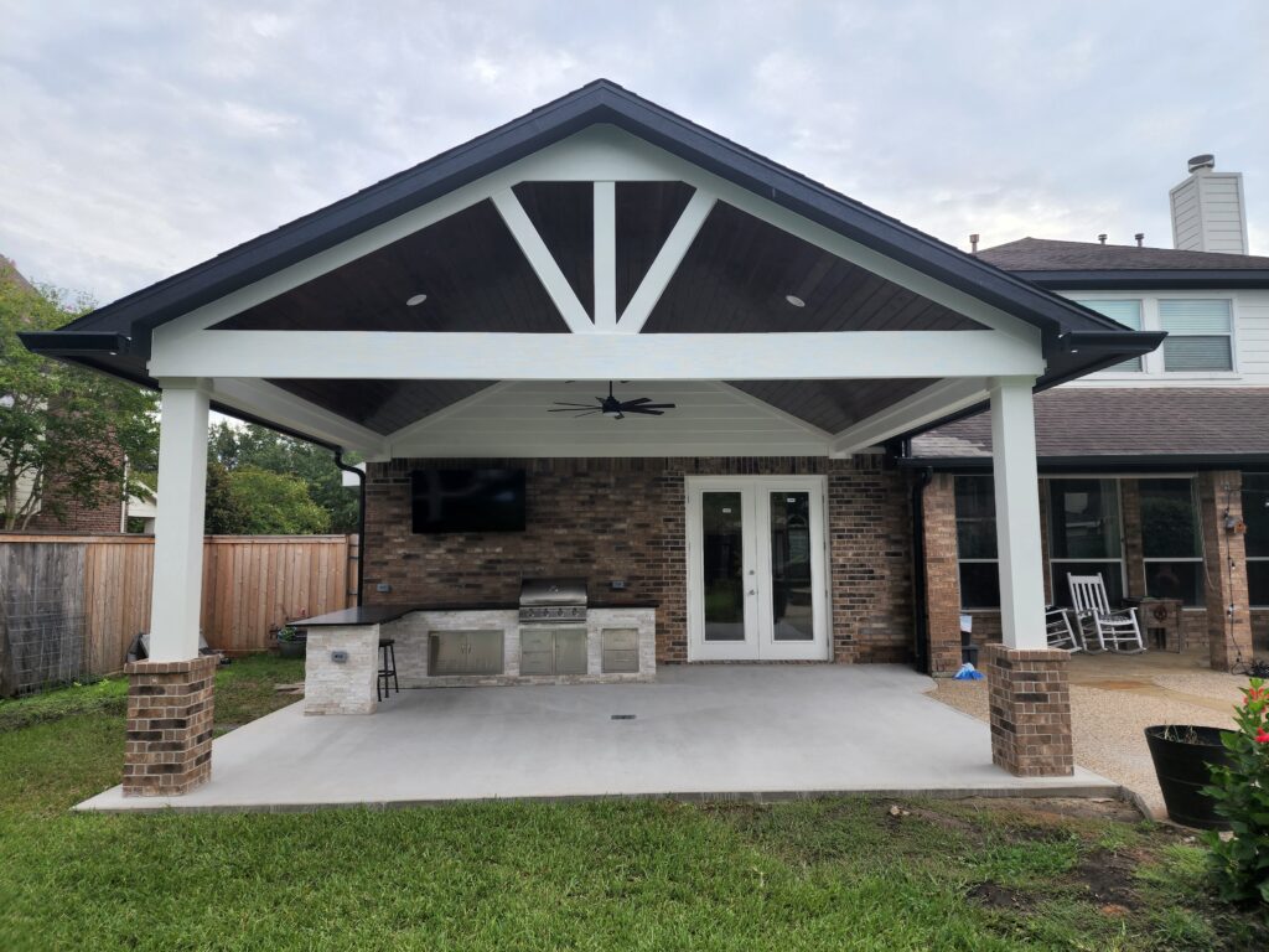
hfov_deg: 73.9
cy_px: 476
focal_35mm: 23
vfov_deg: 58.9
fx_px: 843
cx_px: 634
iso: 12
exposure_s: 1/449
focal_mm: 6.4
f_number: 1.8
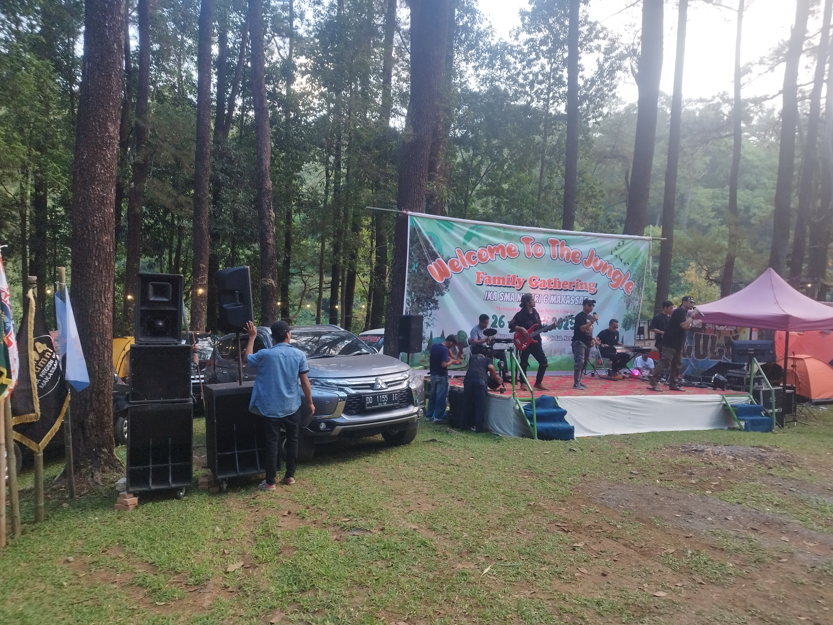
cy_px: 312
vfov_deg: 56.8
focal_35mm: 24
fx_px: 578
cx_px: 416
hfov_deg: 71.6
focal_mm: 5.89
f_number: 1.89
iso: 90
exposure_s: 1/50
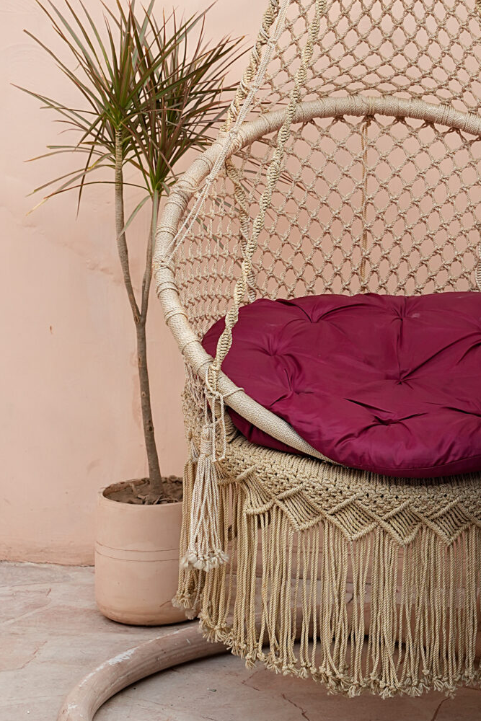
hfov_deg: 10.5
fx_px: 2564
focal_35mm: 128
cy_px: 33
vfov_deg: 15.8
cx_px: 586
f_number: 6.3
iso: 200
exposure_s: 1/200
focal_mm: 50
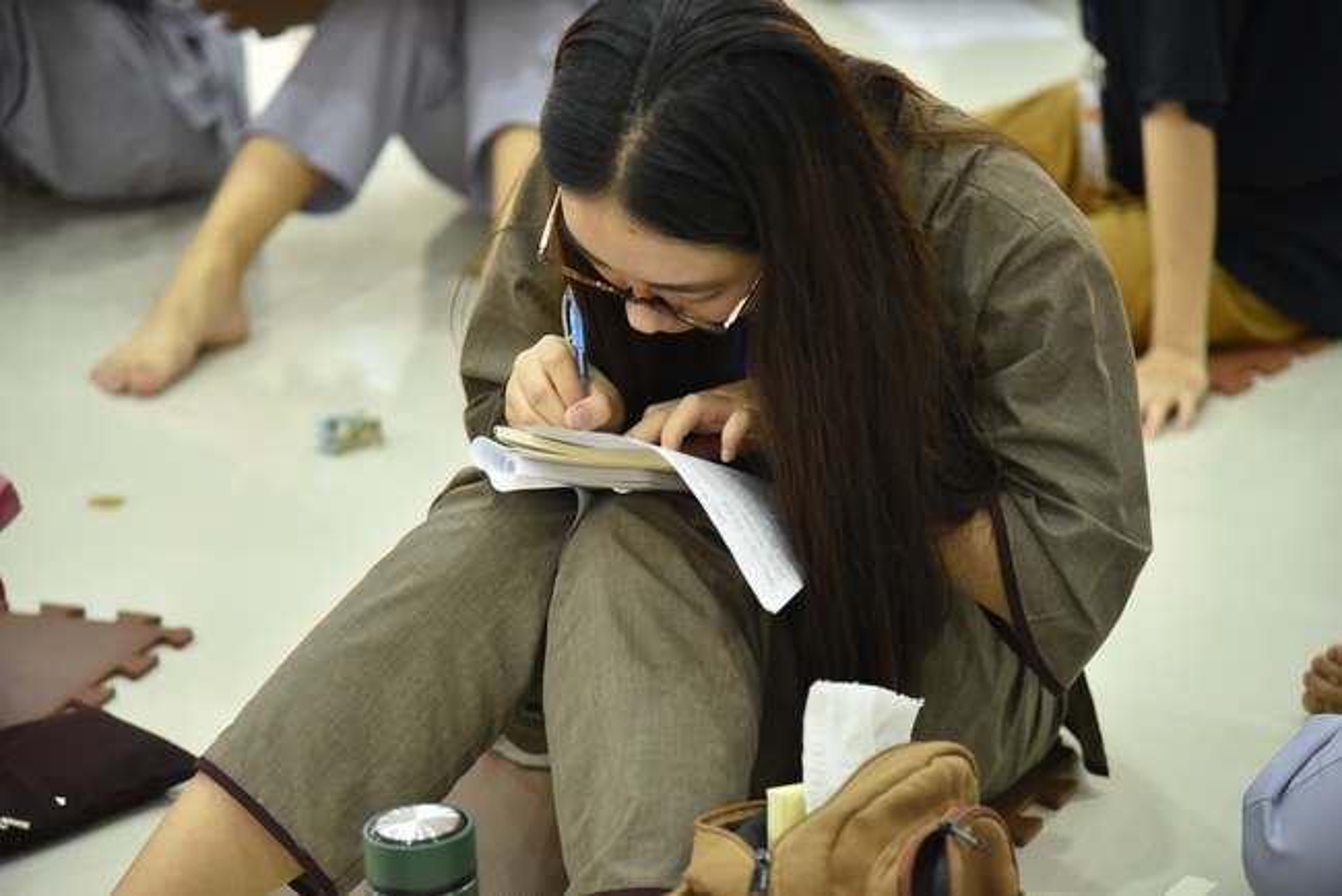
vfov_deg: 12.2
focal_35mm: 112
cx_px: 671
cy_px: 448
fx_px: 4177
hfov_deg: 18.3
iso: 2500
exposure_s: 1/80
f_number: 4
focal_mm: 112
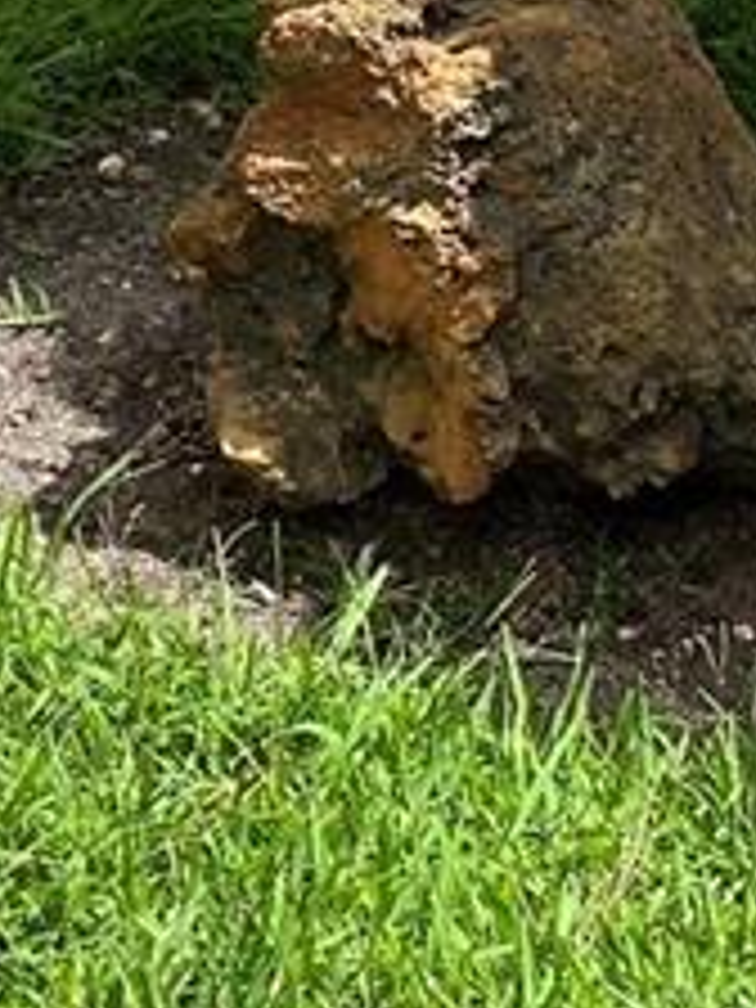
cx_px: -788
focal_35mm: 139
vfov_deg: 13.0
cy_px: -720
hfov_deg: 9.9
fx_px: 4048
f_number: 1.8
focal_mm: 4.25
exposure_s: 1/2571
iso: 32
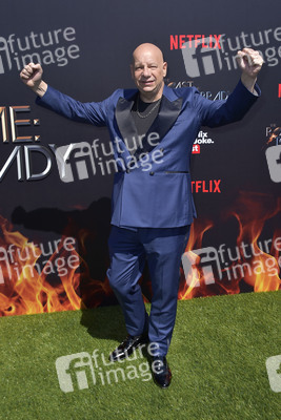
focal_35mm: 36
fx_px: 421
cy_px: 210
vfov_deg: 53.1
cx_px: 140
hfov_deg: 36.9
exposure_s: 1/250
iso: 200
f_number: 8
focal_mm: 36
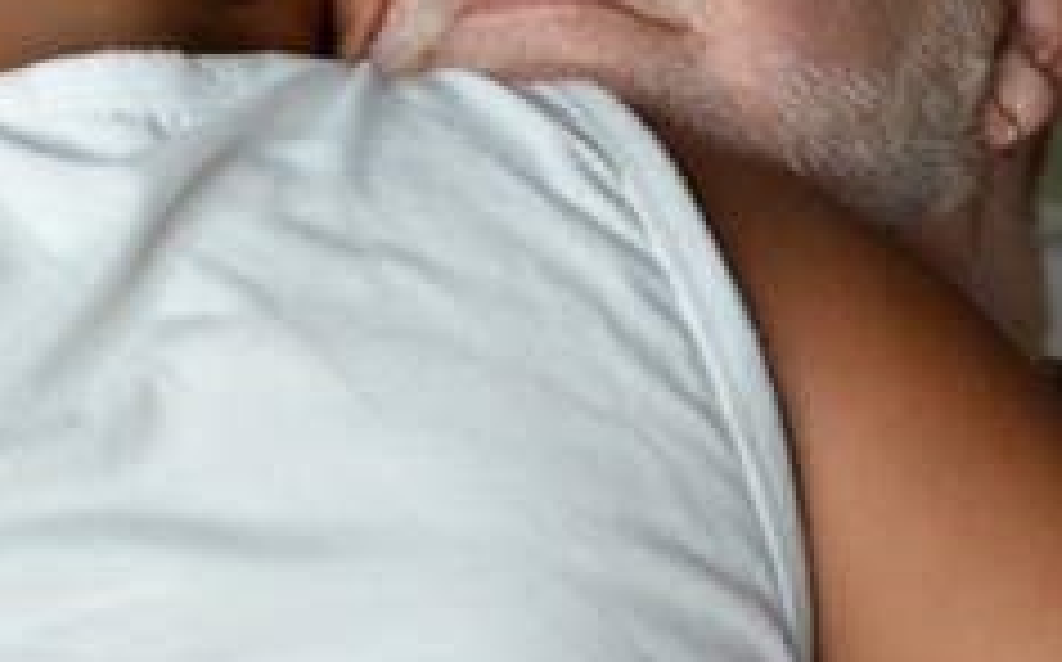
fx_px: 8588
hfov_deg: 7.1
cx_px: 122
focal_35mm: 297
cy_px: 450
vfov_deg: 4.4
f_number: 5
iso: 2000
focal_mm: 80
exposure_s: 1/250
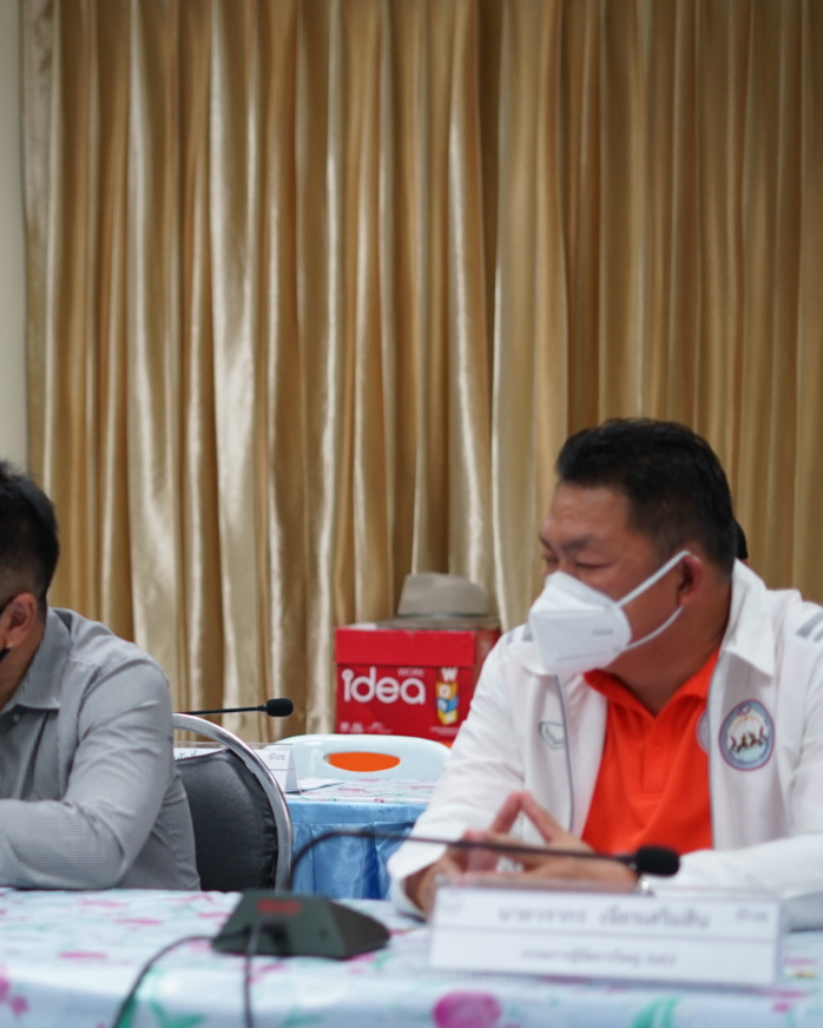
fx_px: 2648
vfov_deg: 22.0
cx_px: 48
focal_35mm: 87
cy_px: 552
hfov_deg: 17.4
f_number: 2
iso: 400
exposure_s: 1/125
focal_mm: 50
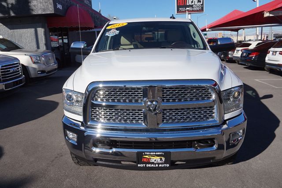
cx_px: 141
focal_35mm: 30
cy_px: 94
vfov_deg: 43.6
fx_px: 235
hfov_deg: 62.0
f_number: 9
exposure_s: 1/250
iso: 100
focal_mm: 20
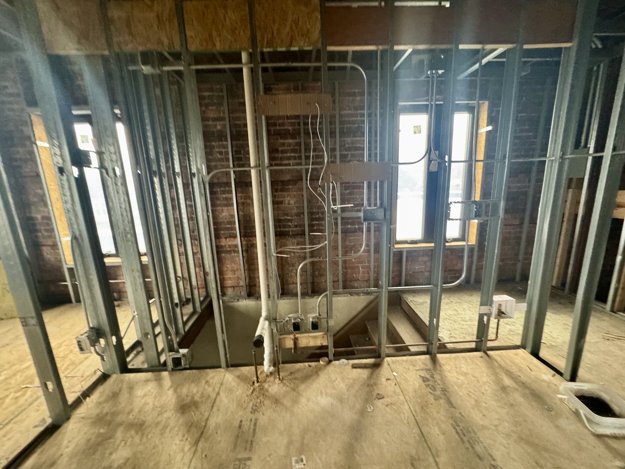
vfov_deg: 85.7
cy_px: 234
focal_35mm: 14
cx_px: 312
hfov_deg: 102.1
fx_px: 253
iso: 640
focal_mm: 2.22
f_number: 2.2
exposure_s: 1/60
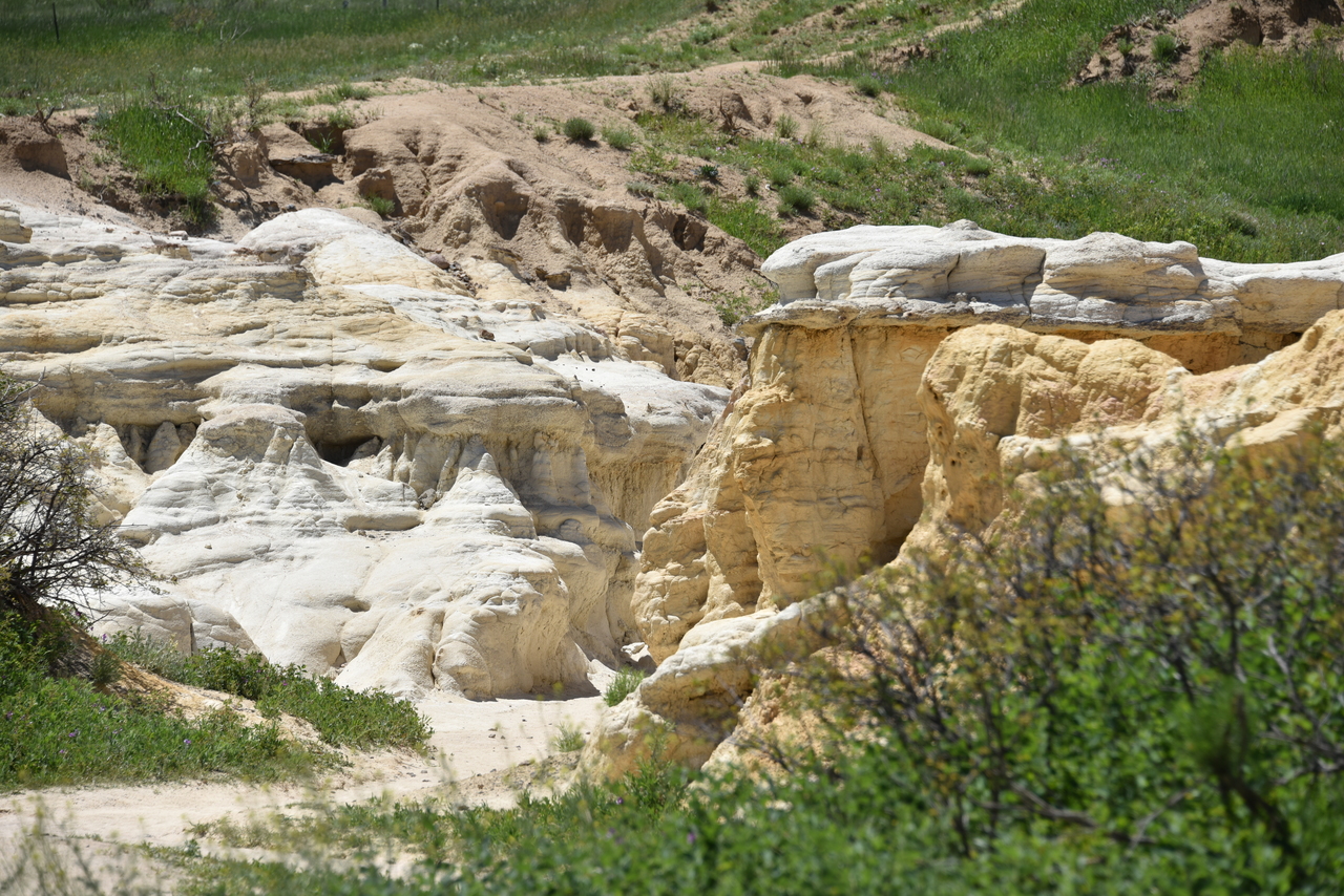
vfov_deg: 8.1
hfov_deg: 12.1
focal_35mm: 170
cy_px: 448
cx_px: 672
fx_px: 6348
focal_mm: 170
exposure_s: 1/400
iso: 100
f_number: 8
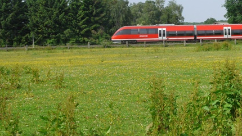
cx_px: 204
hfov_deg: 28.2
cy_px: 20
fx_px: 468
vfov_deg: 16.4
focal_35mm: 73
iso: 400
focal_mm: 18
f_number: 11
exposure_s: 1/500
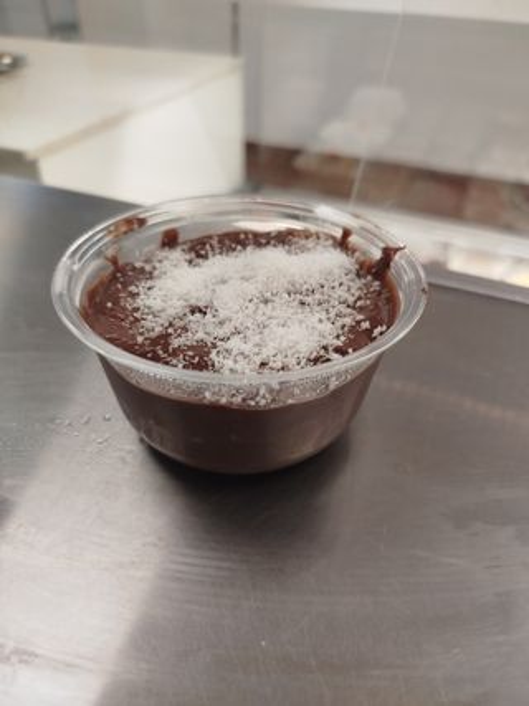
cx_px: 264
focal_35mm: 24
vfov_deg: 71.6
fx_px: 489
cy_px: 353
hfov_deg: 56.8
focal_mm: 5.31
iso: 80
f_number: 1.7
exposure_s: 1/50
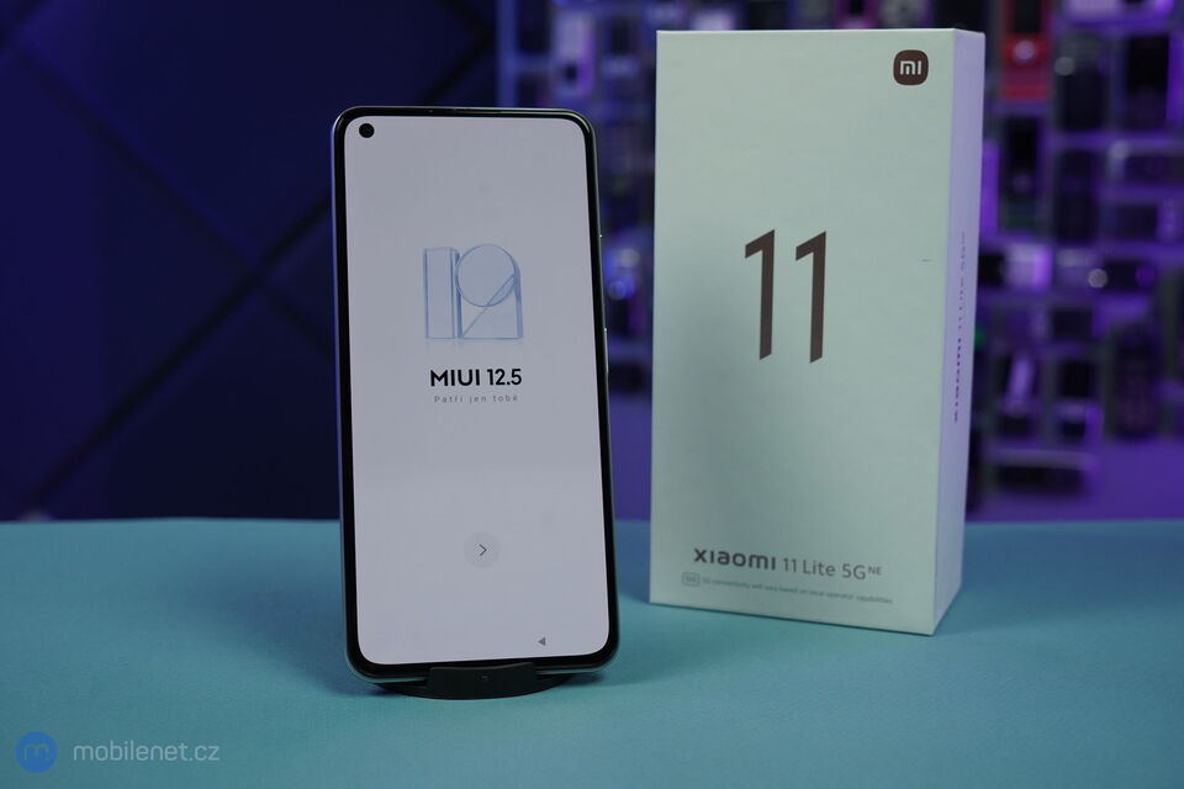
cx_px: 592
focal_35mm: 51
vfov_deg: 26.5
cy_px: 394
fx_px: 1677
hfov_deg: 38.9
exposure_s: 1/125
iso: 1000
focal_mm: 51
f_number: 7.1
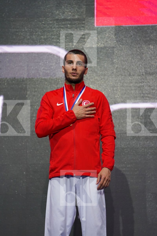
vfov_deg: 11.0
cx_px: 78
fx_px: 1223
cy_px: 118
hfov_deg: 7.3
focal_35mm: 187
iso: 640
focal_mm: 187
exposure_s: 1/250
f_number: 2.8
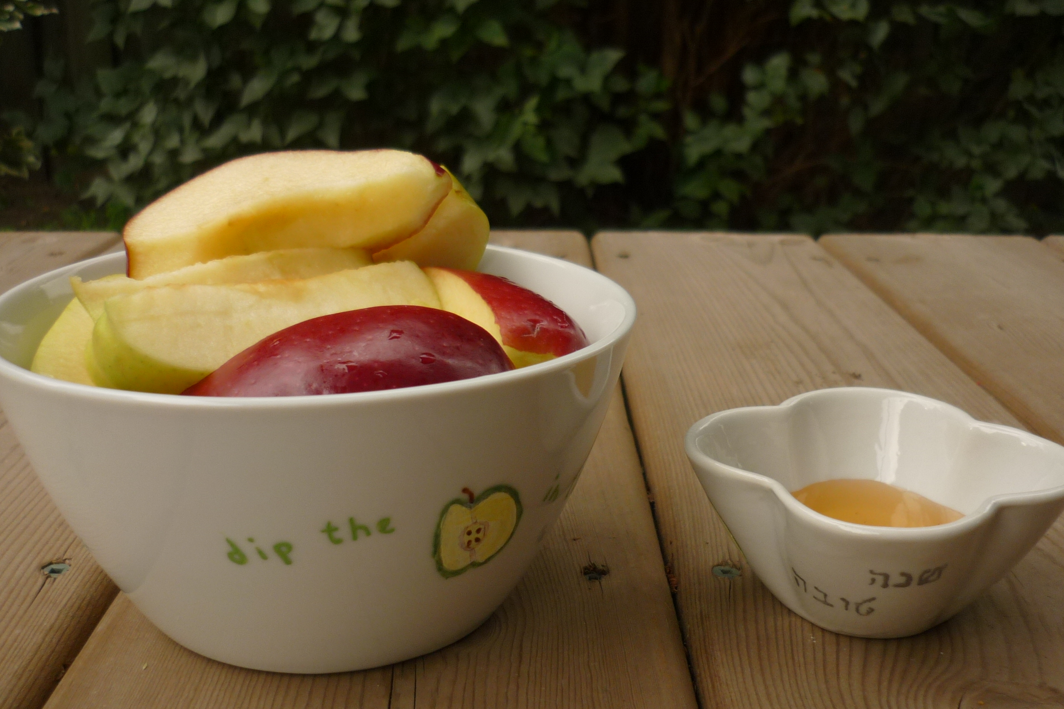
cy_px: 417
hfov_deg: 50.7
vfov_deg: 35.0
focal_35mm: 38
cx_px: 530
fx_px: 1123
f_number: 2.8
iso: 100
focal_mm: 5.5
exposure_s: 1/320
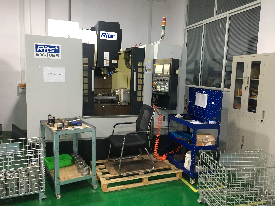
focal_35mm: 29
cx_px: 138
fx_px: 230
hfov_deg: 61.7
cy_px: 103
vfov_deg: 48.2
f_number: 2.2
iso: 160
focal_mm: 4.15
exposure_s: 1/33
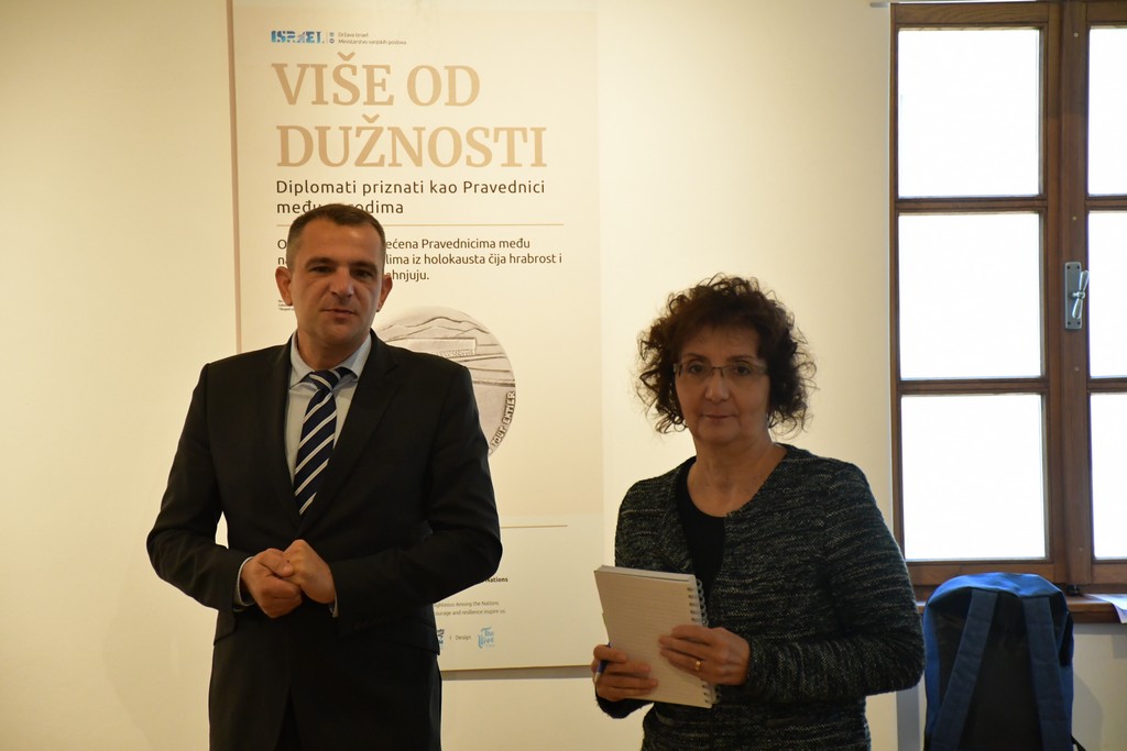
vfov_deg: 11.4
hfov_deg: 17.1
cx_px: 564
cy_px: 376
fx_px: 3757
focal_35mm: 120
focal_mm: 80
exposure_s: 1/160
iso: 3200
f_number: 5.3
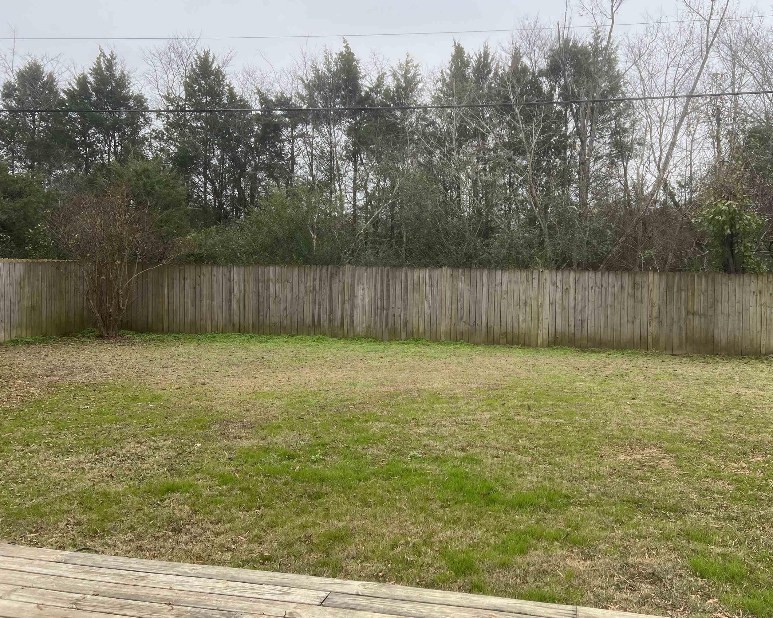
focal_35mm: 31
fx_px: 709
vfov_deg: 47.0
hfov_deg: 56.8
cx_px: 459
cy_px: 267
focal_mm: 5.7
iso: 50
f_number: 1.5
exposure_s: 1/552
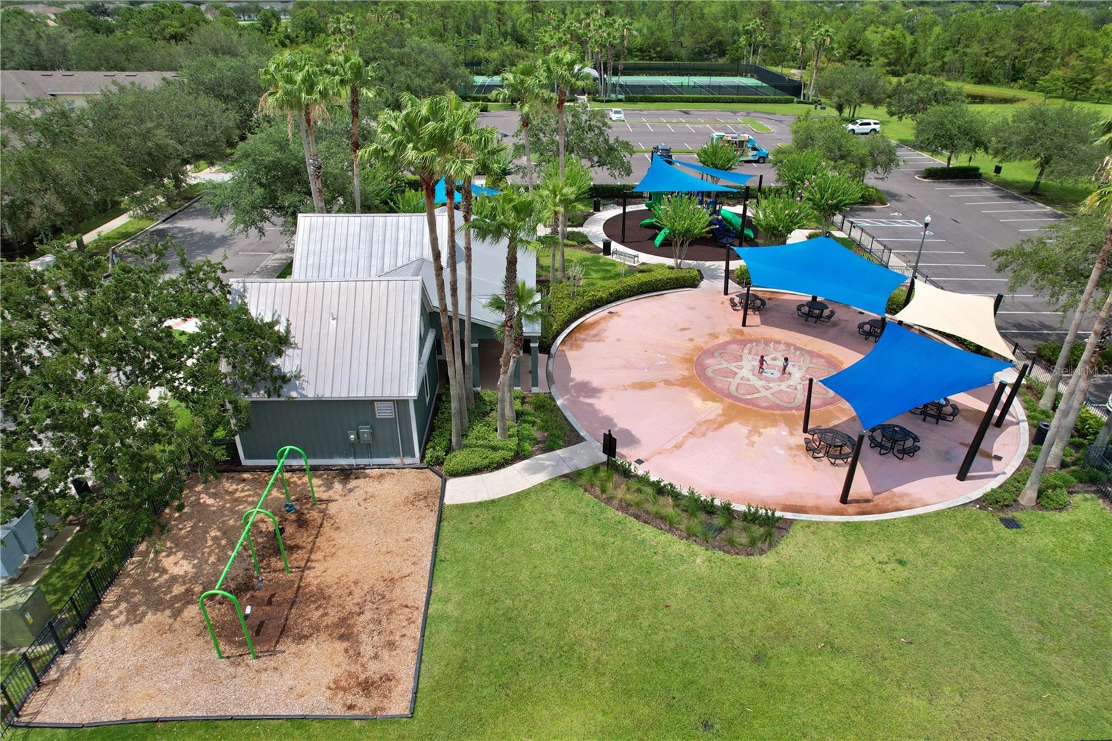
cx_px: 556
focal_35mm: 22
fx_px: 679
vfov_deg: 57.2
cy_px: 370
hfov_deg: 78.6
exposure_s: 1/4000
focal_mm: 8.38
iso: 200
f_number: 2.8
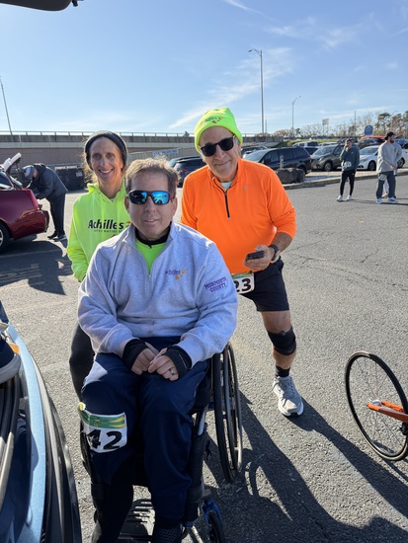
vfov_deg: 71.6
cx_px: 204
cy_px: 272
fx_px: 377
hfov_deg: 56.9
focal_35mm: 24
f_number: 1.78
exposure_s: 1/2801
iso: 100
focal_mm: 6.76
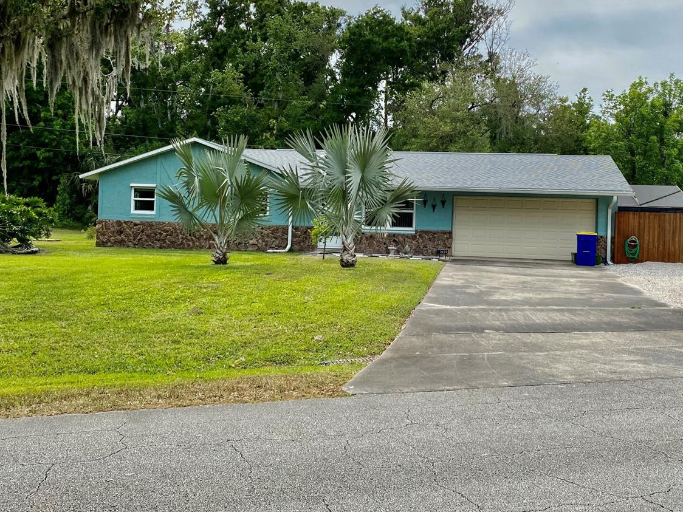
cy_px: 216
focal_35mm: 37
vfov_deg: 38.6
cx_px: 385
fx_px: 730
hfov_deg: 50.0
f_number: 1.8
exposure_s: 1/2890
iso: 32
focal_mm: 4.25
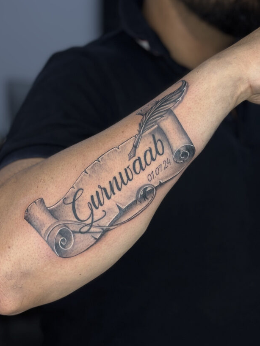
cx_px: 111
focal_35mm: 65
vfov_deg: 29.8
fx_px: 651
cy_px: 147
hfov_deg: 22.6
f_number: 1.6
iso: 25
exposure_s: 1/119
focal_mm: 5.96
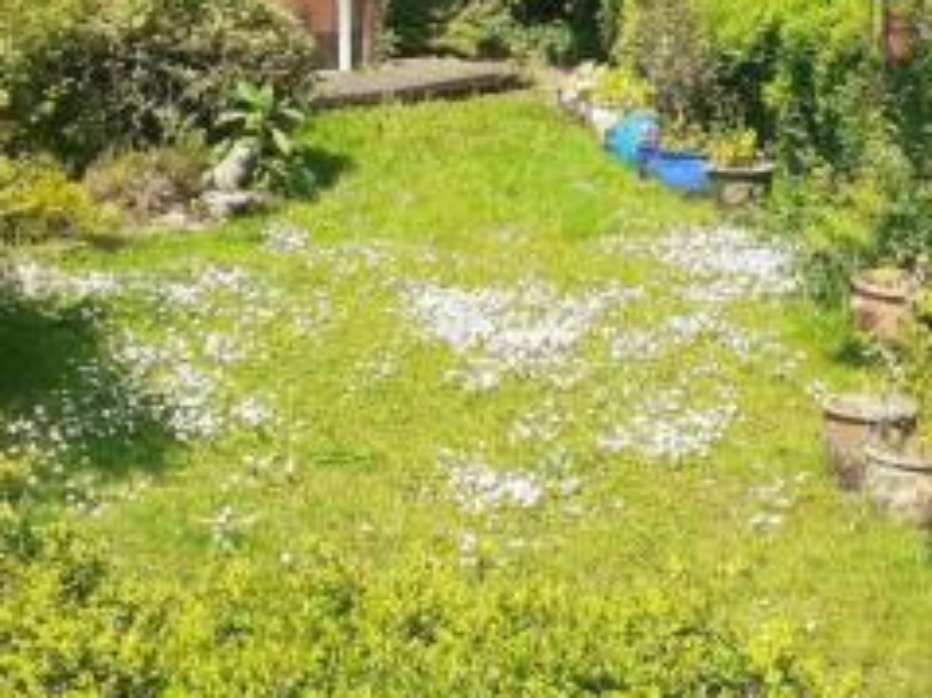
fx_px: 1776
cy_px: 232
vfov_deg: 22.1
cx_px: 513
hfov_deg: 29.4
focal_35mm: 66
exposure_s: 1/814
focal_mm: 3.6
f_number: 1.9
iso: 40
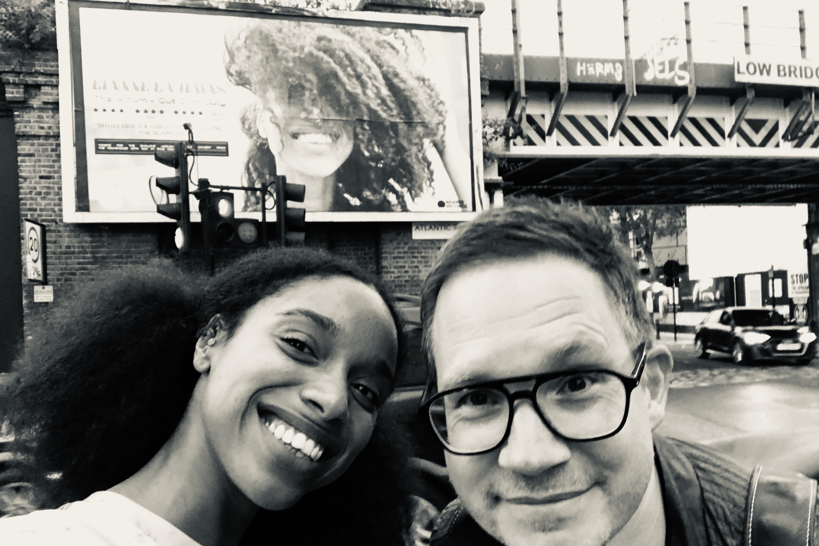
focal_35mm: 34
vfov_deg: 38.8
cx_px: 416
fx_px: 773
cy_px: 306
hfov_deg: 55.8
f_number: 2.2
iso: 250
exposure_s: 1/33
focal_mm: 2.87
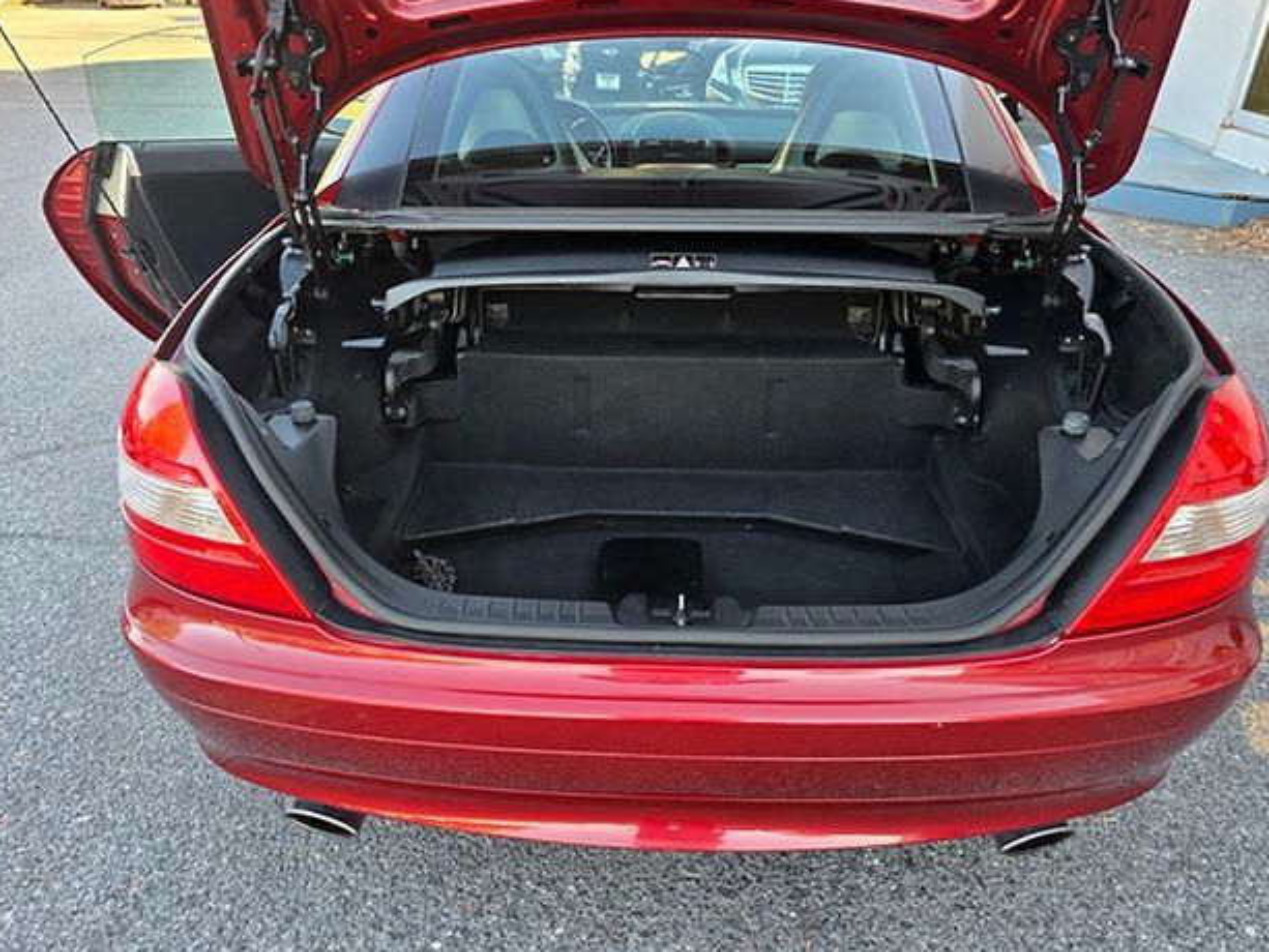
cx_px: 640
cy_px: 474
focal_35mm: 24
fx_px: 880
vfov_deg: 56.8
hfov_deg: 71.6
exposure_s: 1/120
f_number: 1.7
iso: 50
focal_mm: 6.3
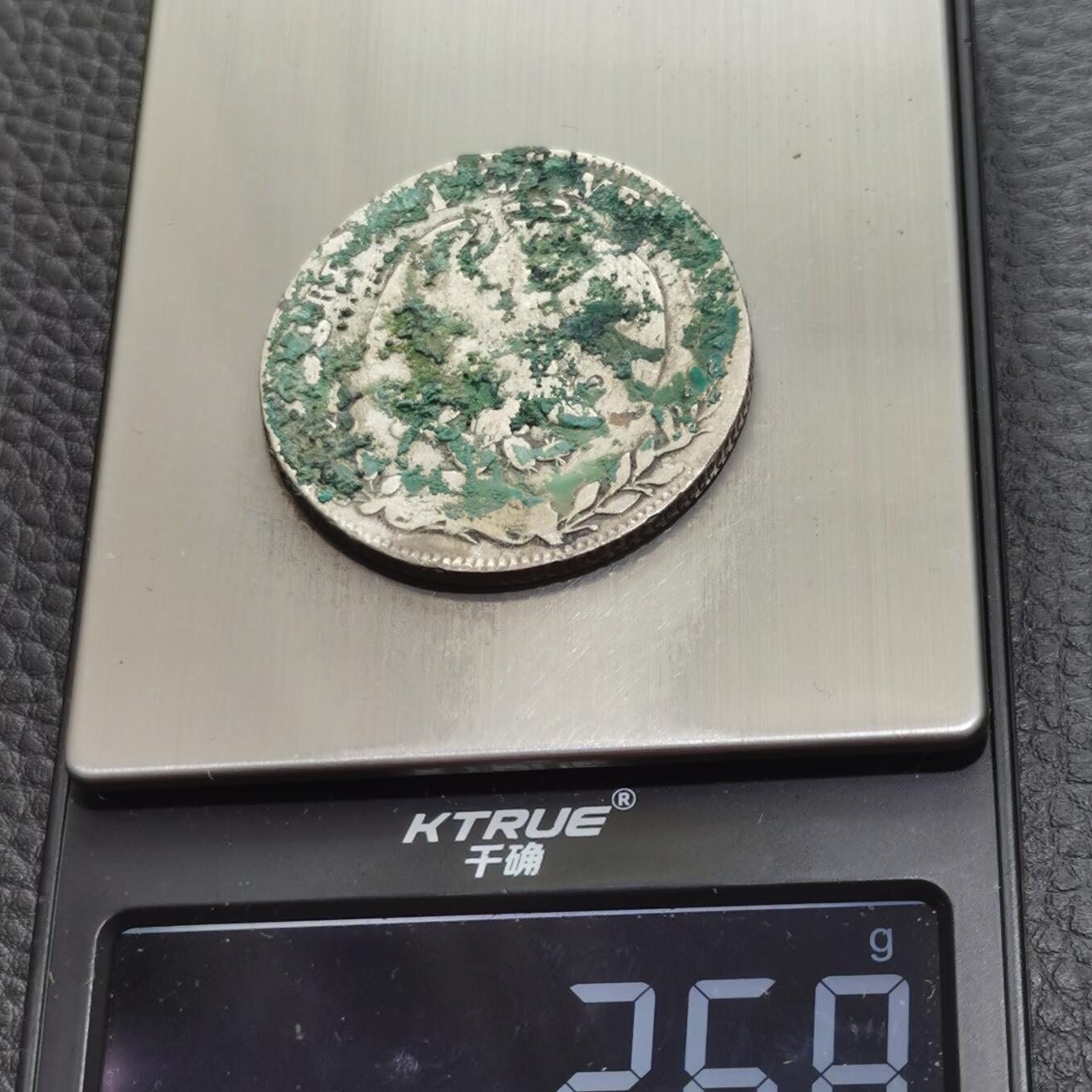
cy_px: 523
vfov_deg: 20.9
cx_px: 545
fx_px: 2962
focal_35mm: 83
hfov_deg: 20.9
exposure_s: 1/100
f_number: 1.8
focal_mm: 5.58
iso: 80
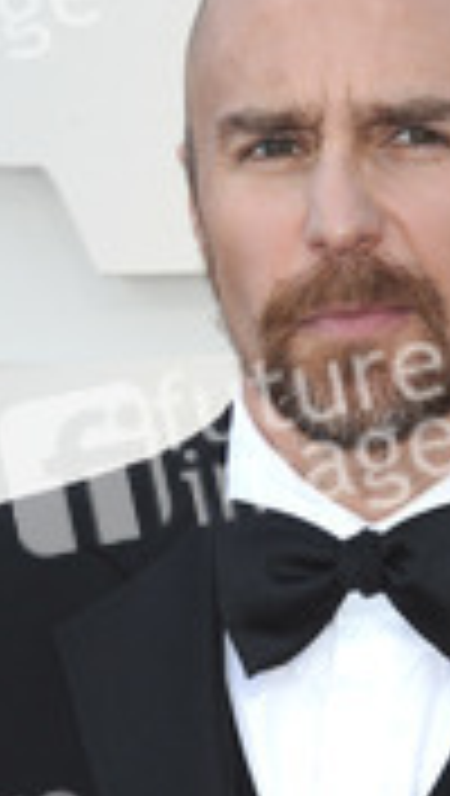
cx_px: 362
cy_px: 675
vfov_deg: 5.4
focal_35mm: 402
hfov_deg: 3.0
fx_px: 8499
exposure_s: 1/250
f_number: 8
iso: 800
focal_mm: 170
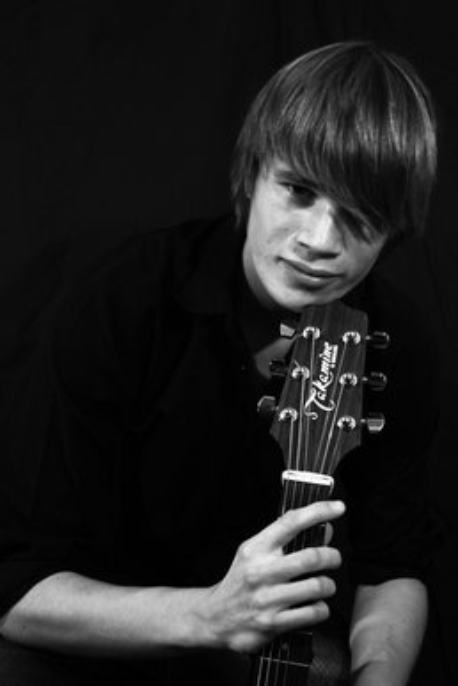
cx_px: 229
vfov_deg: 29.8
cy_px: 343
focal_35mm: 68
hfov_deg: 20.2
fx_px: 1286
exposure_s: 1/1.67
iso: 100
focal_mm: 45
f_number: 14
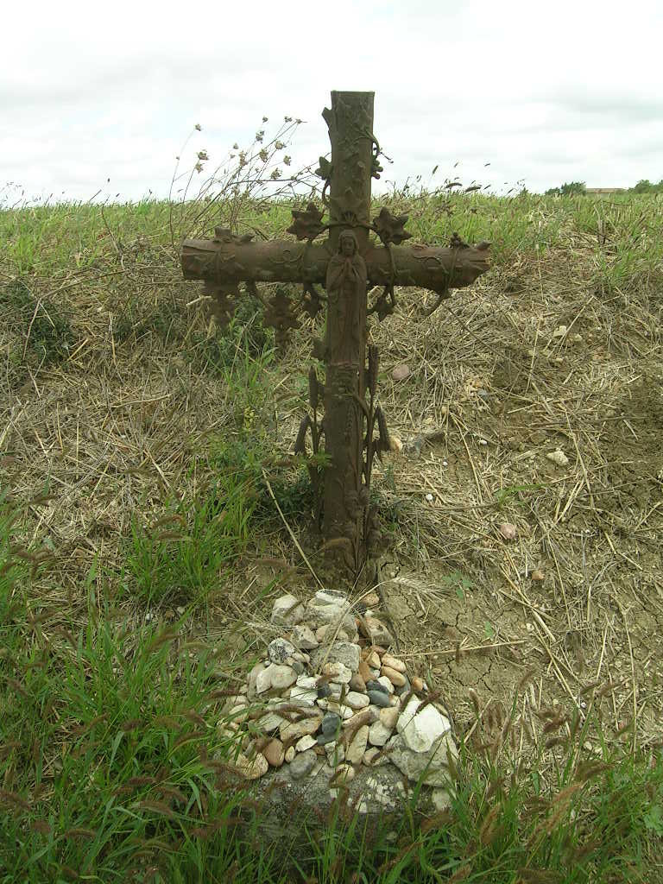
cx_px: 332
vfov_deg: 52.6
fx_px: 894
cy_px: 442
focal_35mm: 35
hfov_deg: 40.7
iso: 50
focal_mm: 5.4
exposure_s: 1/185
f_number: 4.8
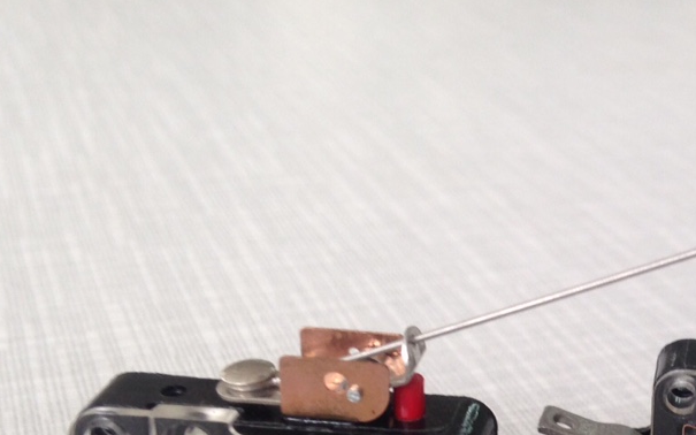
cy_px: 382
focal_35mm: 74
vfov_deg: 17.4
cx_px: 665
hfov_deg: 26.6
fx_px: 1404
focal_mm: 4.12
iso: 50
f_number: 2.4
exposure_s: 1/24
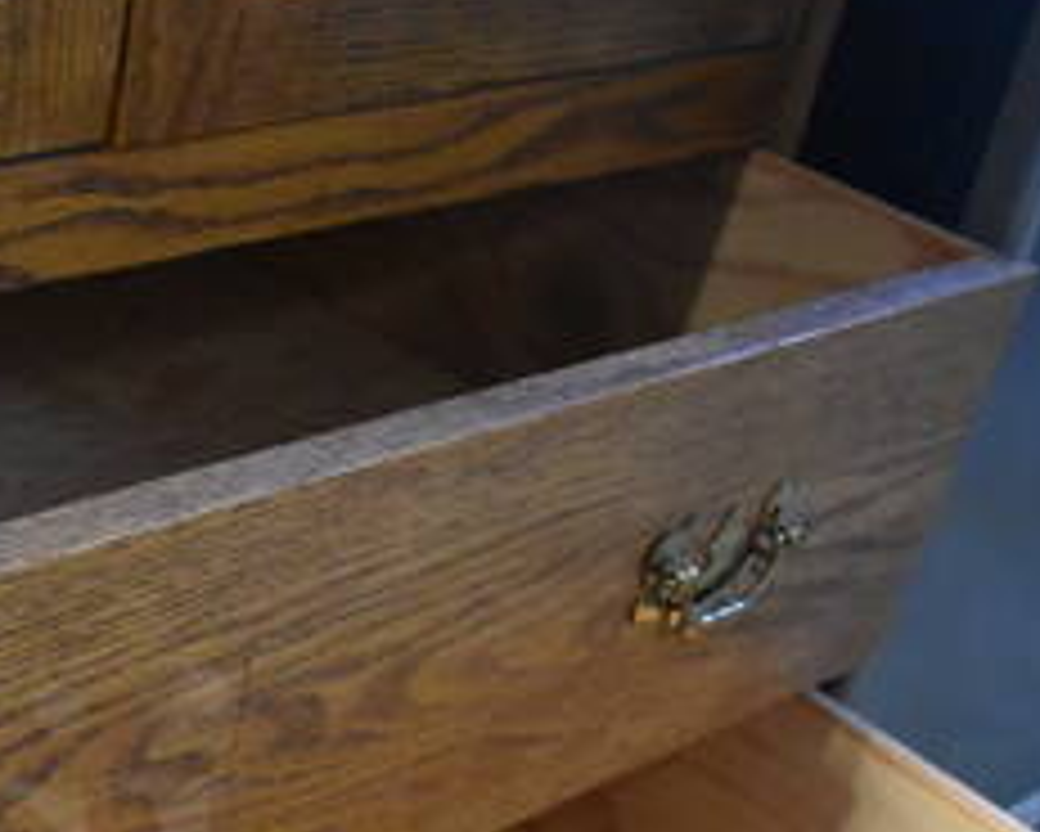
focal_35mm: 67
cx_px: -81
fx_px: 2063
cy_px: 890
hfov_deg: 26.3
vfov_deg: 21.7
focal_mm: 18
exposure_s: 1/125
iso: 5600
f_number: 3.5
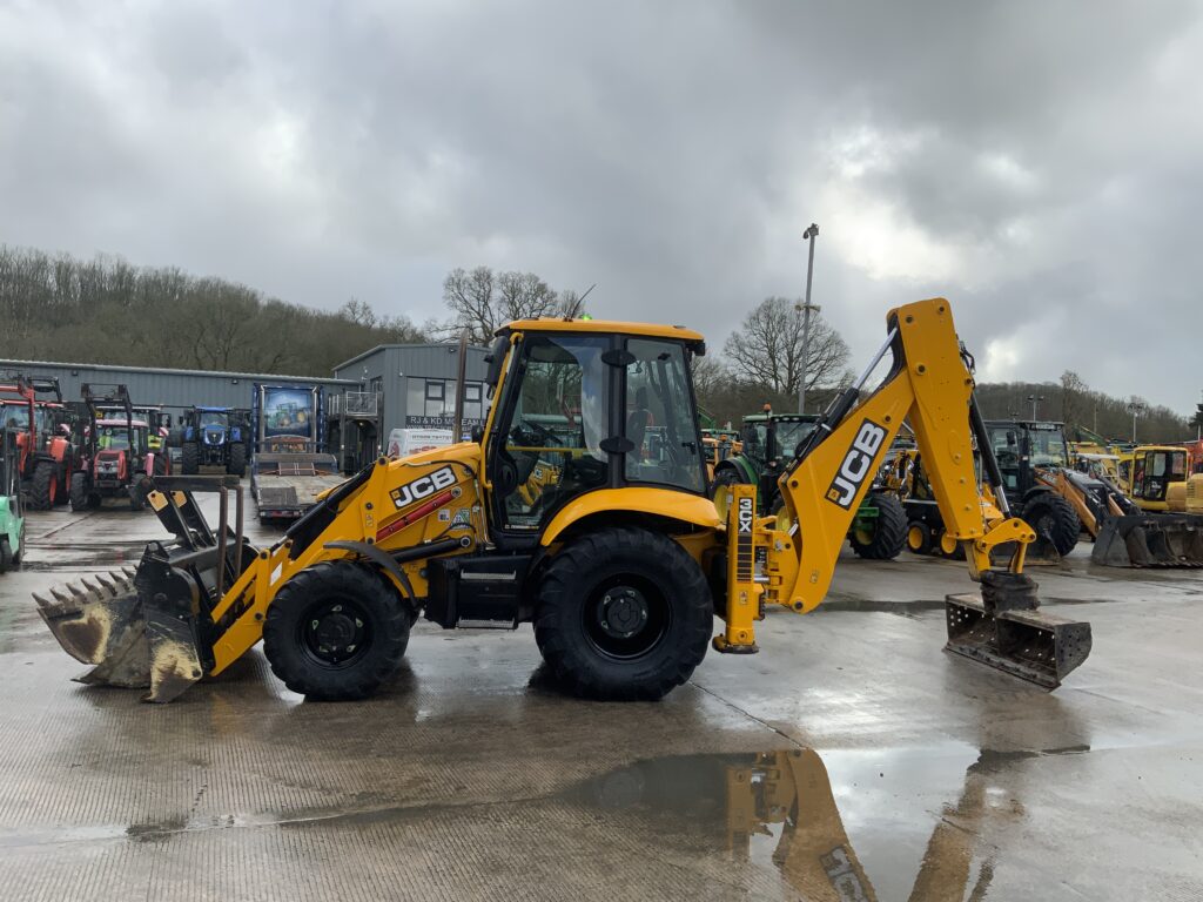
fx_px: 1008
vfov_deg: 48.2
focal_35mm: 29
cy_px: 451
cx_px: 602
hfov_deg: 61.7
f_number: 1.8
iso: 16
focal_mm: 3
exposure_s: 1/1015
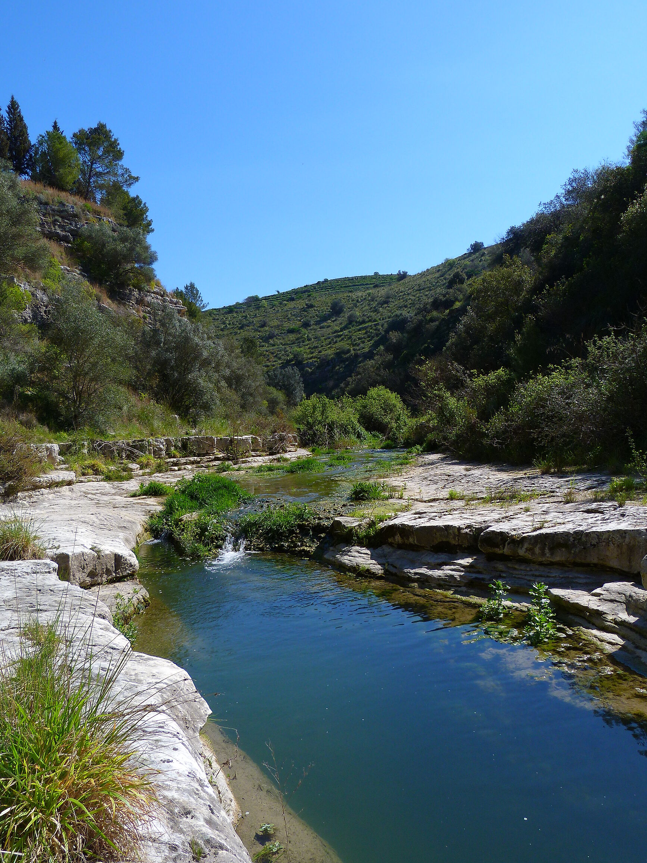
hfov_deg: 53.1
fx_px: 648
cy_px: 428
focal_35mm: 26
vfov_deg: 67.3
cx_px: 318
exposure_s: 1/640
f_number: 3.6
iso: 80
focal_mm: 4.5
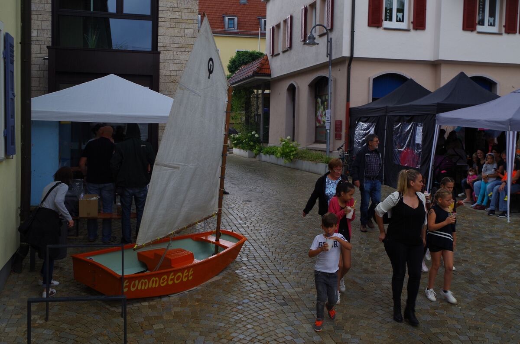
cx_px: 260
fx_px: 605
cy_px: 172
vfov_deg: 31.7
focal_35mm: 42
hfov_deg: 46.5
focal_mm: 28.13
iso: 200
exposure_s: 1/60
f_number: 6.3
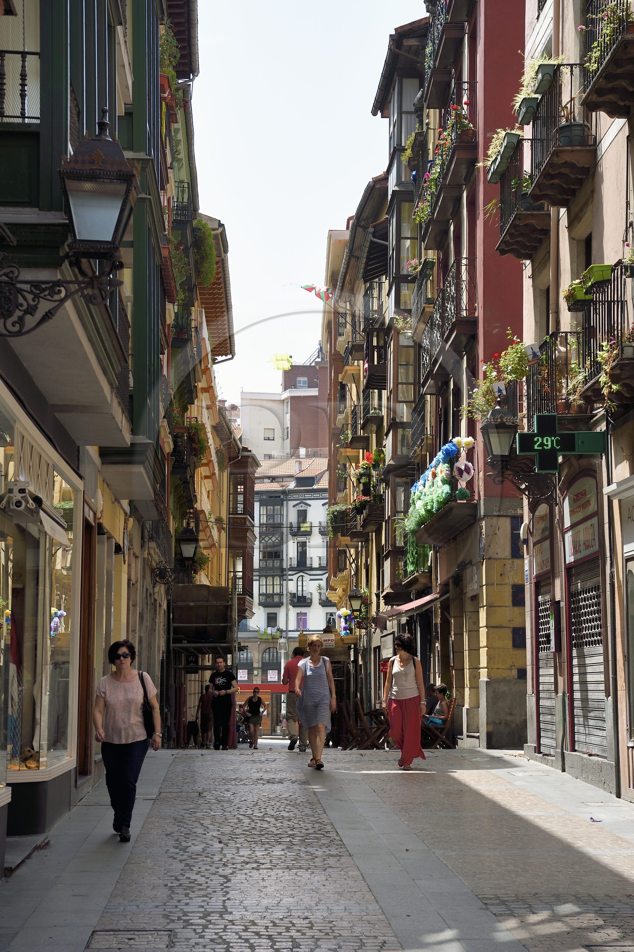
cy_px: 476
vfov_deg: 28.9
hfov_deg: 19.4
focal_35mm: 70
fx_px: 1851
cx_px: 317
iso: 200
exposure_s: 1/250
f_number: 9
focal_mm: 70
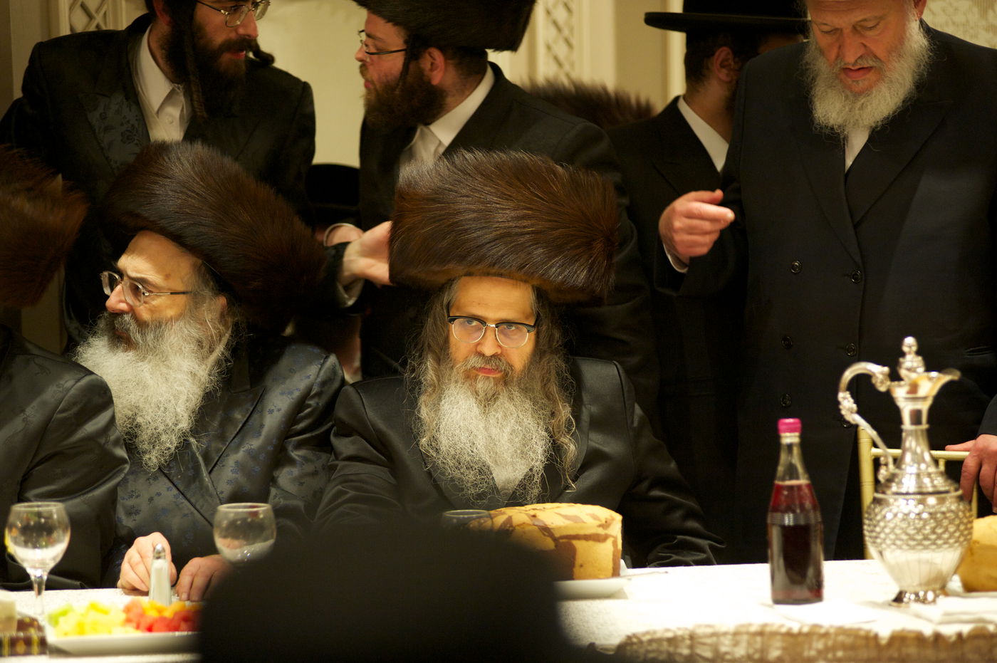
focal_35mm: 145
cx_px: 498
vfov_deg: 9.4
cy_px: 332
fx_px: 4012
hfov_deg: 14.2
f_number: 2.8
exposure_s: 1/125
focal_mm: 145
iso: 3200
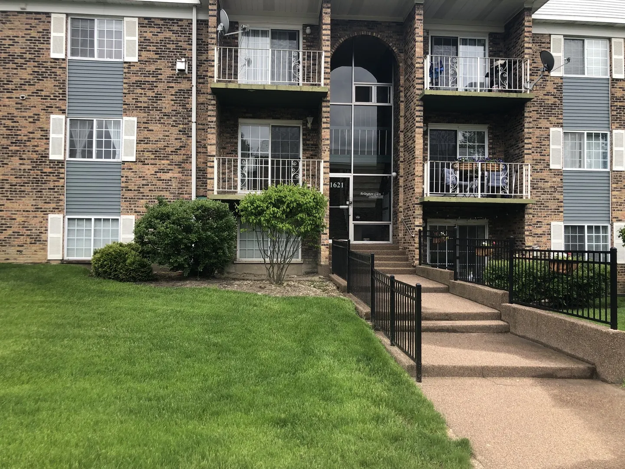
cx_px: 312
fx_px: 506
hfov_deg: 63.4
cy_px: 234
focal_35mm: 28
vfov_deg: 49.7
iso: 20
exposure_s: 1/463
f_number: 1.8
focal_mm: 3.99
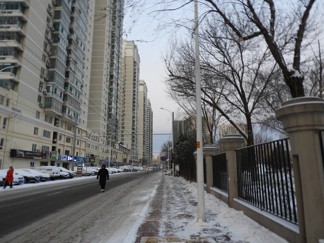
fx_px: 225
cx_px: 162
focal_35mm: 24
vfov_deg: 56.8
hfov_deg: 71.6
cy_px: 122
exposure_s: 1/60
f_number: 3.3
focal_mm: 4.3
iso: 100
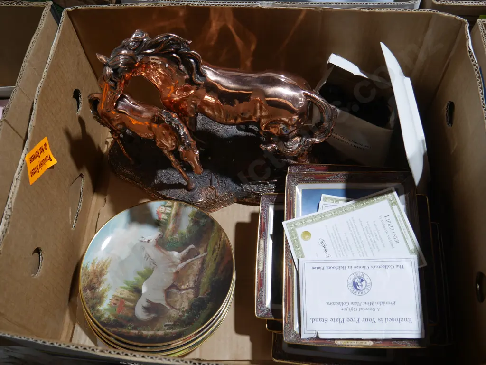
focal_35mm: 34
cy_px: 182
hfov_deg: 53.9
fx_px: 478
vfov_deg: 41.8
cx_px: 243
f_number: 4
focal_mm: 17
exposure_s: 1/60
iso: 250
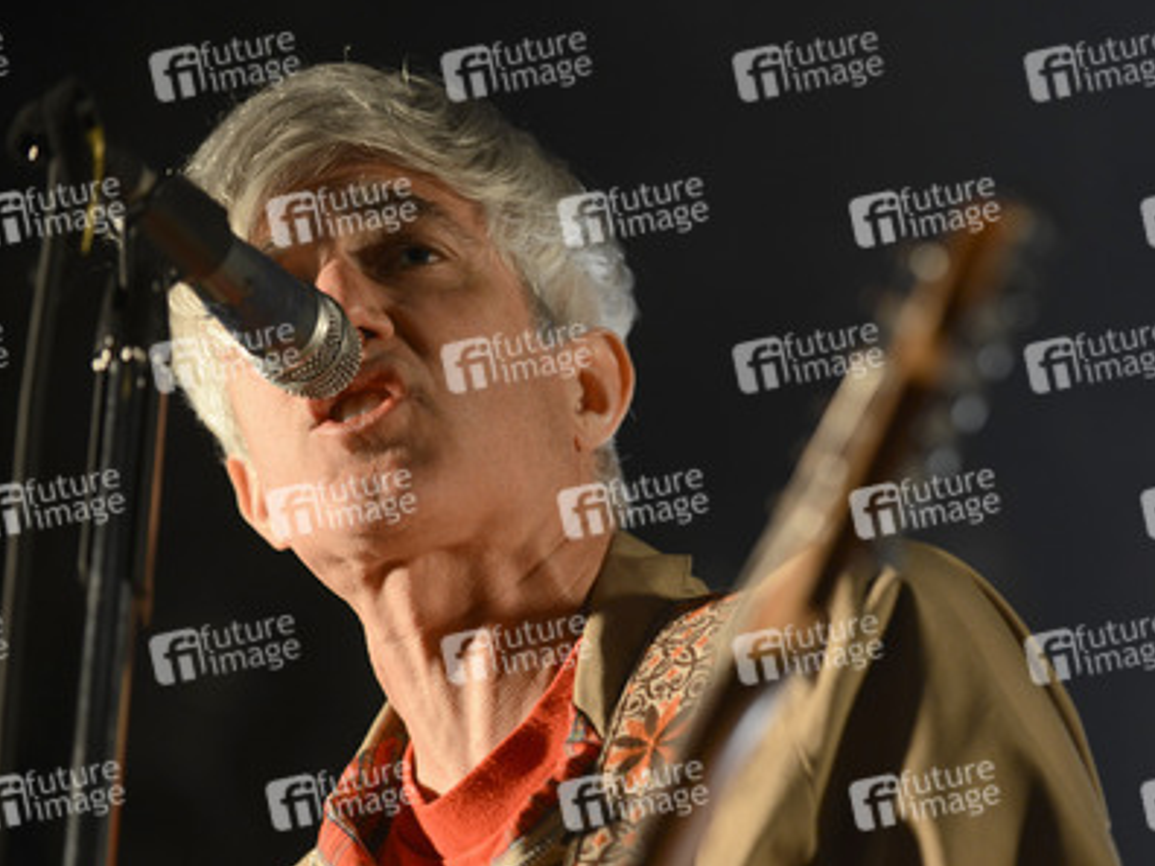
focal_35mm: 104
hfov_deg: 18.9
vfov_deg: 14.2
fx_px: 3470
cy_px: 432
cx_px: 556
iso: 1000
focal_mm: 95
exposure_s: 1/200
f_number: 2.8
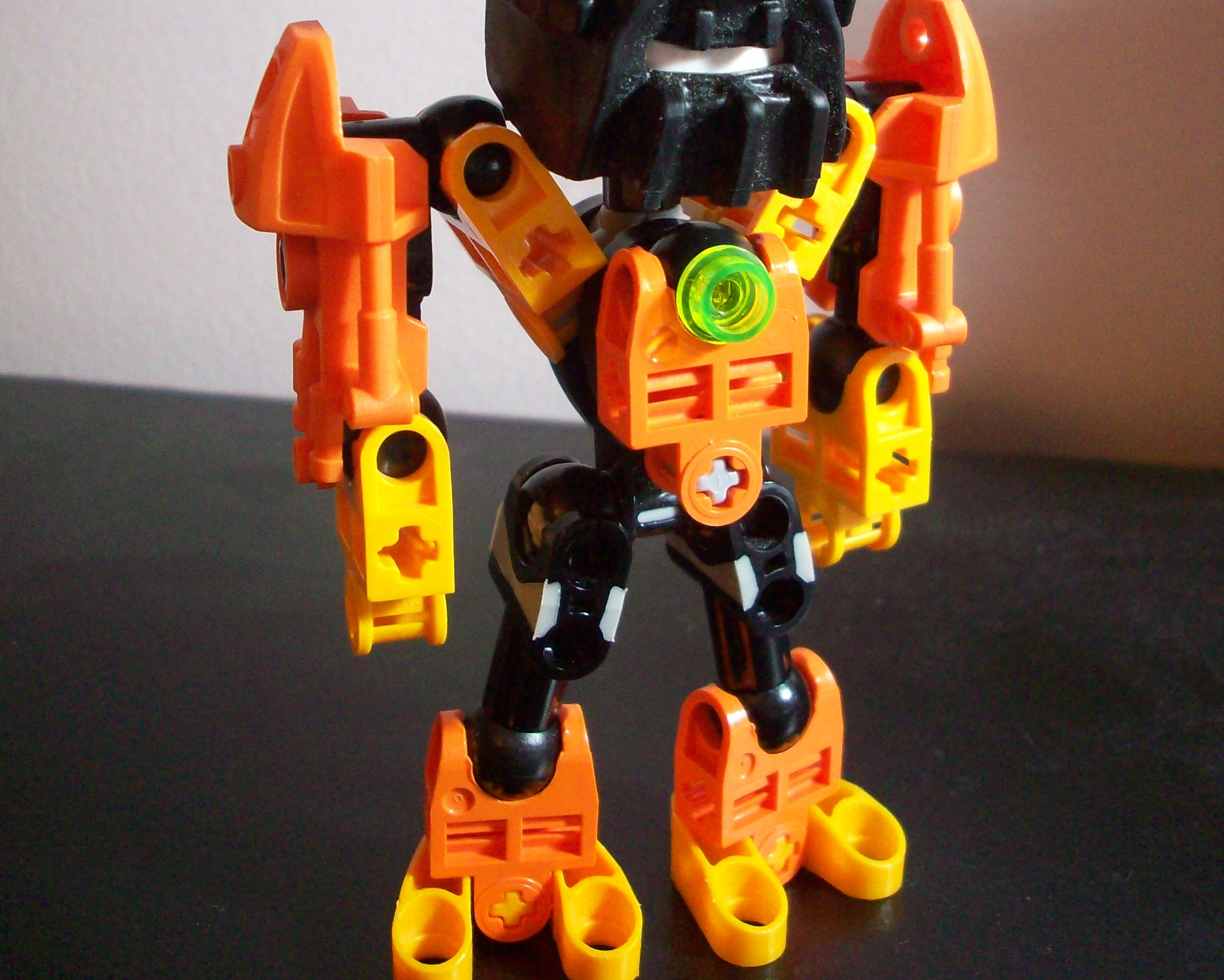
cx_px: 614
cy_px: 241
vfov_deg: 30.3
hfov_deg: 38.0
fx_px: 1775
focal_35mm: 49
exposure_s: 1/15.2
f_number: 2.8
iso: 160
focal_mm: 6.2
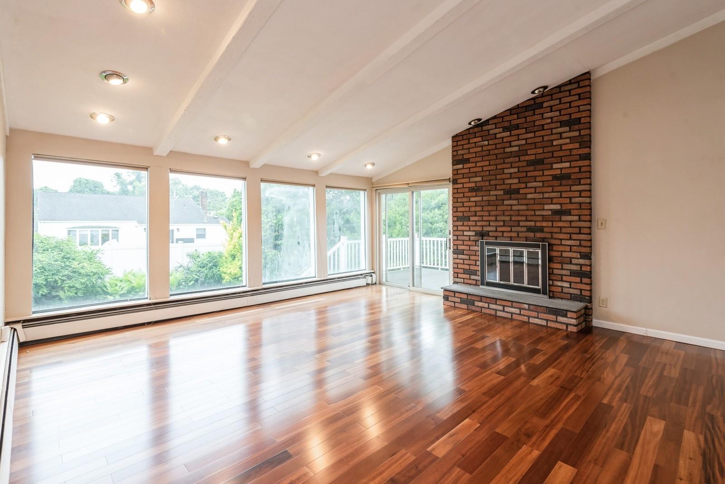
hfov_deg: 96.7
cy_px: 242
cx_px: 362
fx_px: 322
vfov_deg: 73.8
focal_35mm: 16
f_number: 9
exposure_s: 1/2.5
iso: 200
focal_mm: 16
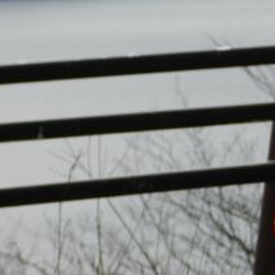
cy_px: 32
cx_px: 403
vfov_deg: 4.7
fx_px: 3379
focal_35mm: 376
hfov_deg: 4.6
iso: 160
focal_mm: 25.7
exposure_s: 1/1000
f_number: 5.1
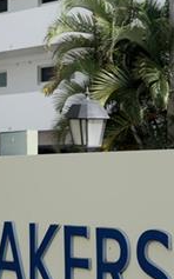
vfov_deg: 16.2
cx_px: -11
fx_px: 979
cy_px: 117
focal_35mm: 129
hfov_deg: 10.1
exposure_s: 1/4739
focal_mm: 6.76
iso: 64
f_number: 1.78
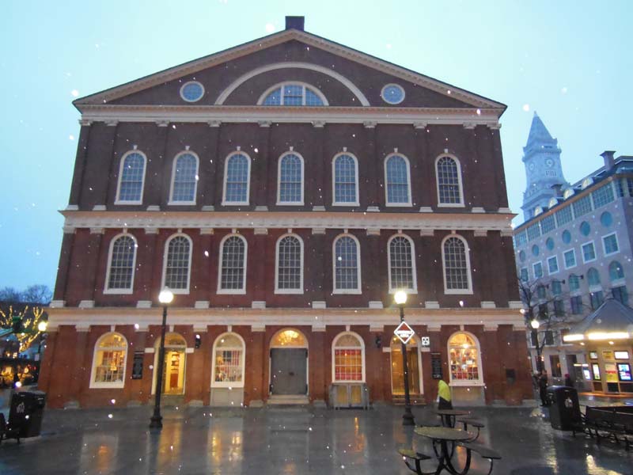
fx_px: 457
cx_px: 316
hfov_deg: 69.4
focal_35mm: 25
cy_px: 238
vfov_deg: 54.9
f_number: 3.5
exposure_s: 1/25
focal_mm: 4.5
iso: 1600
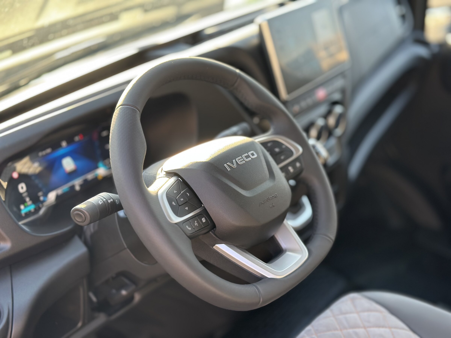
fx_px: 625
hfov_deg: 39.7
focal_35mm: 48
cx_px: 226
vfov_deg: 30.3
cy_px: 169
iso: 80
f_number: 1.78
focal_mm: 6.86
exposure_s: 1/149
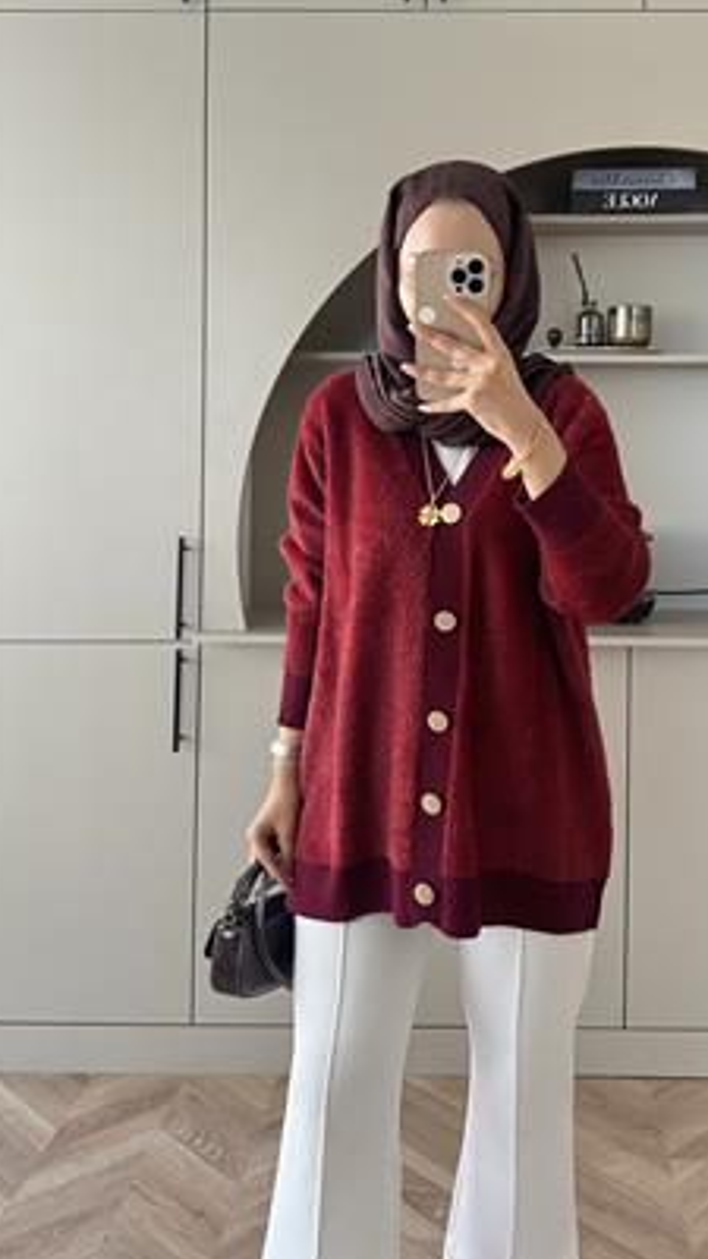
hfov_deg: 42.4
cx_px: 466
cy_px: 622
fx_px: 901
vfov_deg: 69.9
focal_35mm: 27
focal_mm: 6.86
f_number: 1.78
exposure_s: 1/60
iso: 250
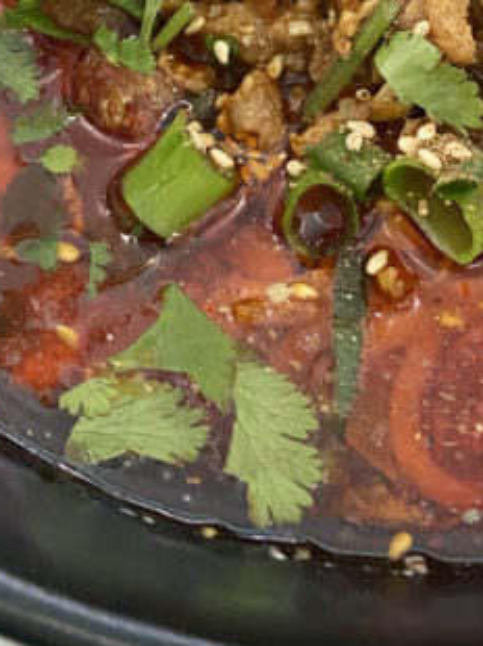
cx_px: 523
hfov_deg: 16.6
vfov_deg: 20.5
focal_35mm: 86
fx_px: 1602
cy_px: -233
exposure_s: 1/50
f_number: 1.8
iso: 125
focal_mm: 4.25
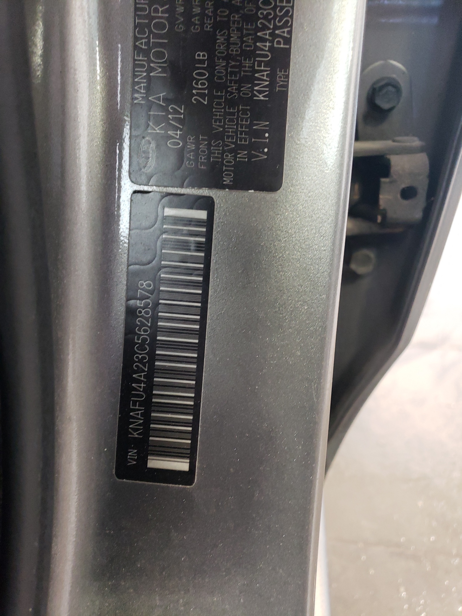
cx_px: 231
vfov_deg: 67.3
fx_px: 463
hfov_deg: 53.1
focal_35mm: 26
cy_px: 308
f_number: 1.5
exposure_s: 1/60.2
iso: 282
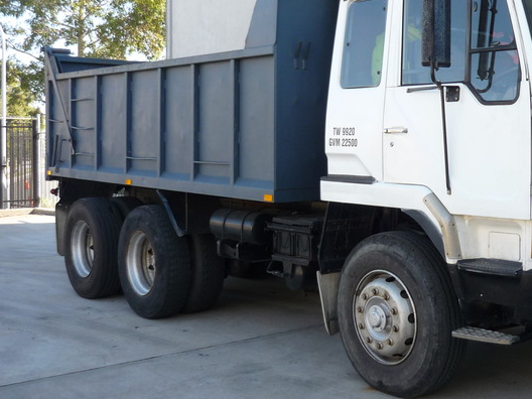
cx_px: 399
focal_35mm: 50
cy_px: 151
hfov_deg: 37.3
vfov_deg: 29.0
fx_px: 768
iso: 100
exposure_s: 1/250
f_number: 2.8
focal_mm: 5.5
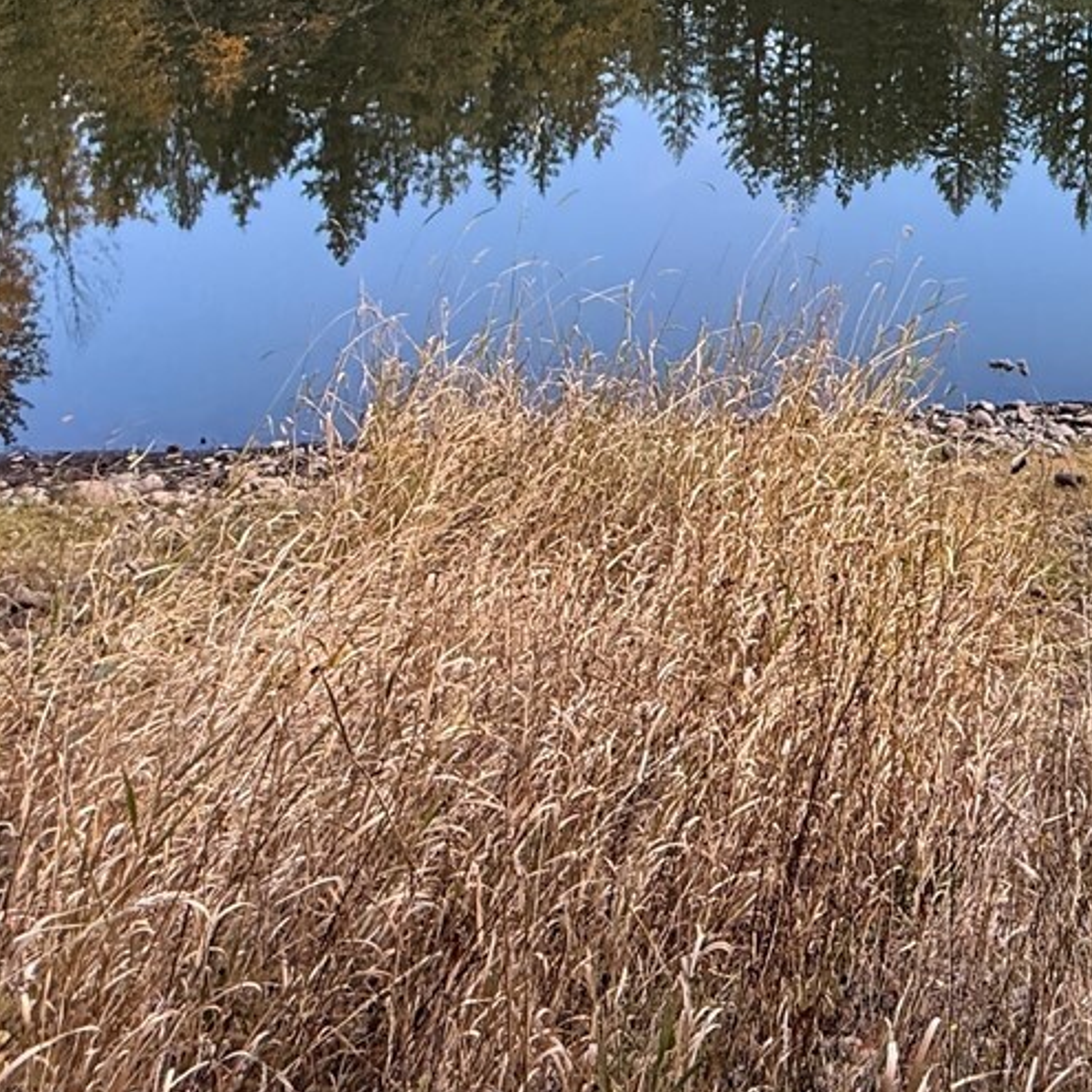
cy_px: -33
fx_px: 1428
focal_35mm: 40
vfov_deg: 36.9
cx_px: 1116
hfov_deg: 37.0
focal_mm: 2.22
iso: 64
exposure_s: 1/218
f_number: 2.2
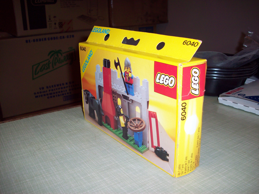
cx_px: 130
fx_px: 277
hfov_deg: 50.1
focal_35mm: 37
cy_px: 97
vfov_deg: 38.7
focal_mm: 6.2
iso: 80
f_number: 2.8
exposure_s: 1/64
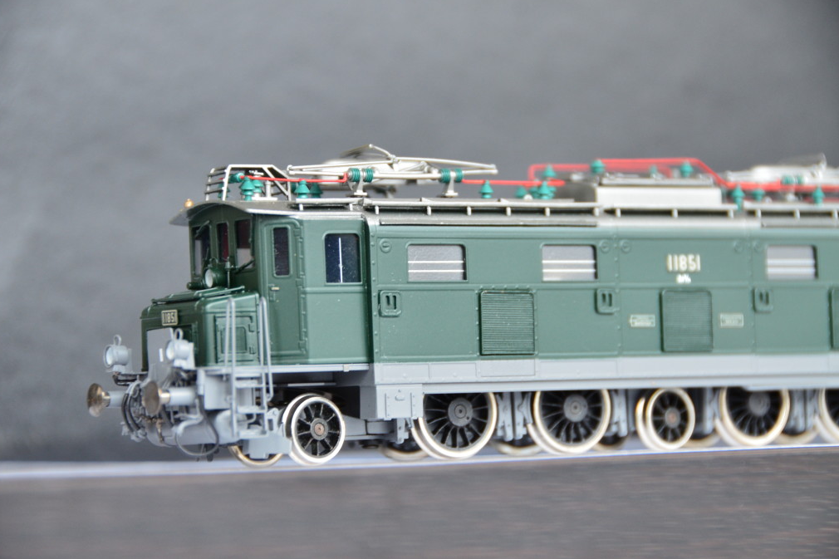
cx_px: 415
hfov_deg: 12.1
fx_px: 3961
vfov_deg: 8.1
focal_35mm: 170
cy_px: 279
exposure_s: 1/20
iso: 800
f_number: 6.3
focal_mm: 112
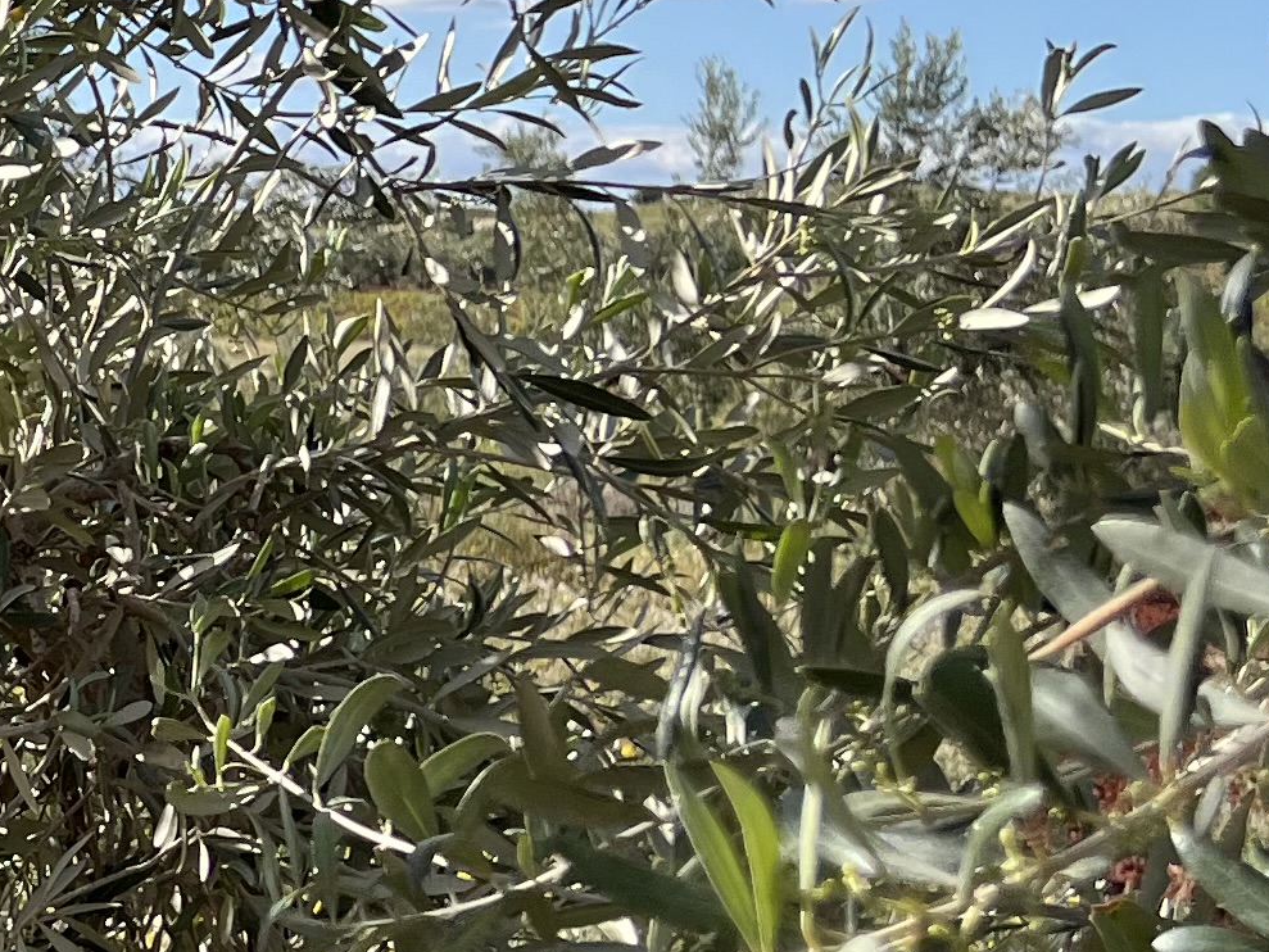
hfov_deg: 16.4
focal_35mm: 106
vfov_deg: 14.0
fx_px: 3886
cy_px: 416
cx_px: -788
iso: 50
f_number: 1.5
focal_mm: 5.7
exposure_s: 1/2404
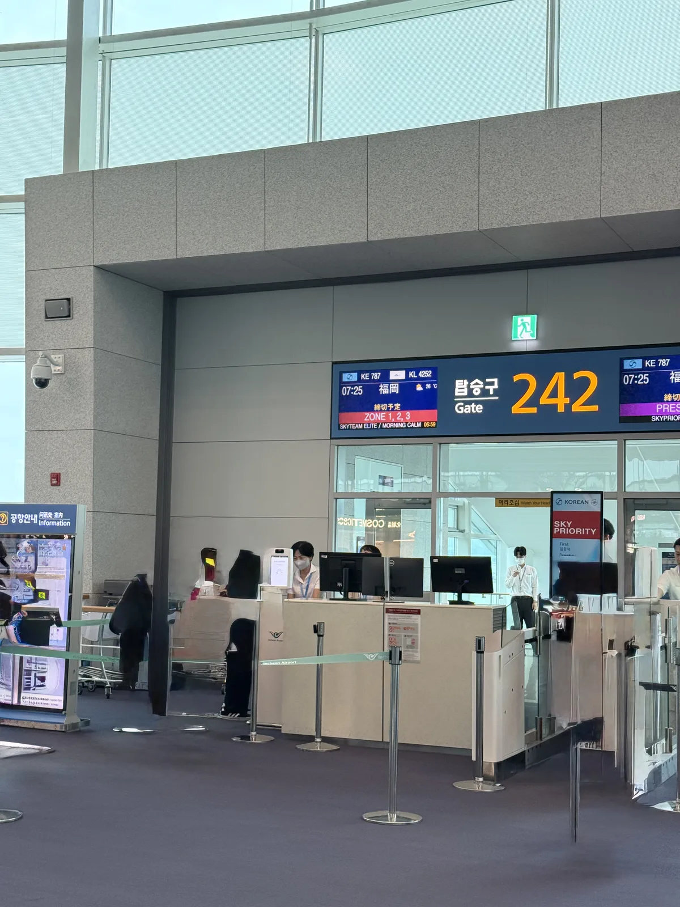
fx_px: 1257
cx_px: 340
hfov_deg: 30.3
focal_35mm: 48
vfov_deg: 39.7
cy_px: 454
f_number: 1.78
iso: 200
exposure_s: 1/142
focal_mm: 6.76
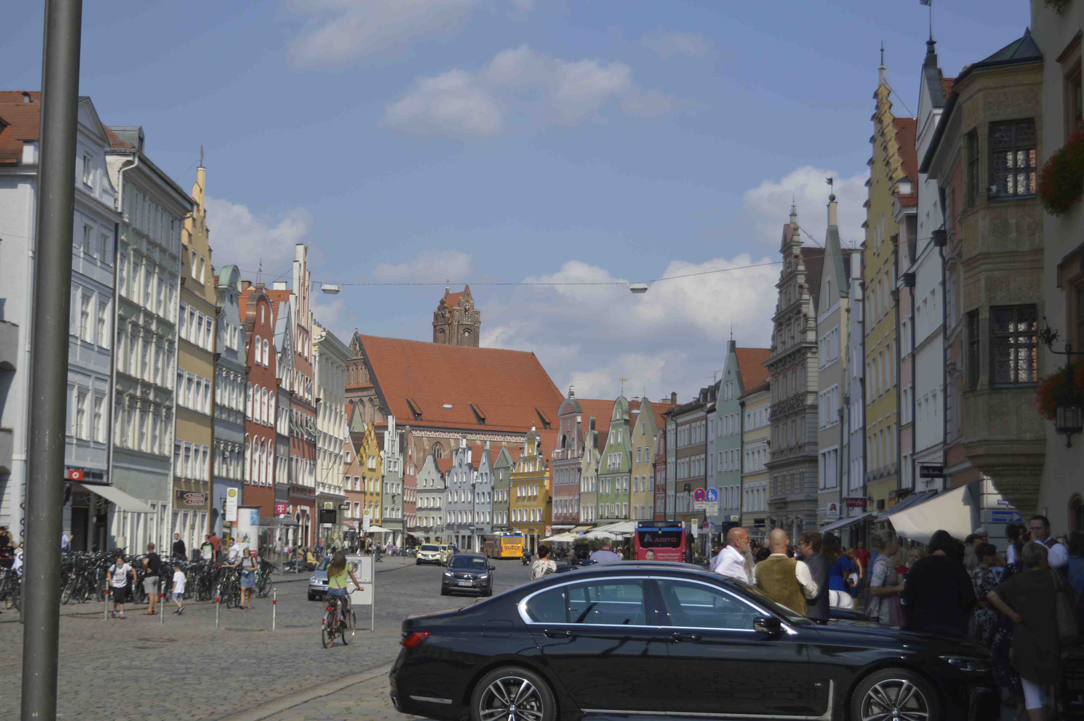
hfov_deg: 35.1
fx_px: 1715
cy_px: 360
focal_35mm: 57
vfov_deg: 23.7
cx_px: 542
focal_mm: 38
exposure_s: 1/1250
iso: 100
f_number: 4.8
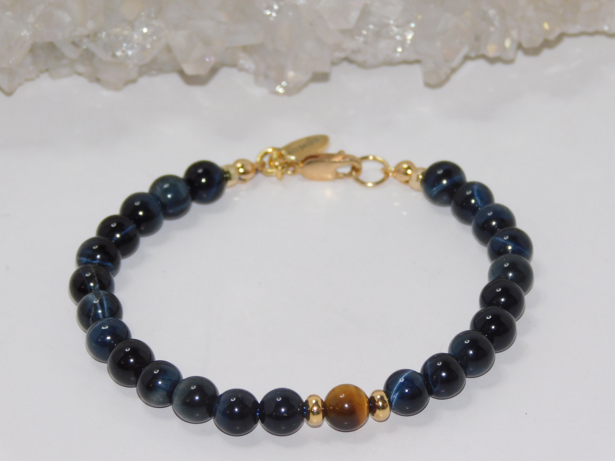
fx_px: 4922
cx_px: 316
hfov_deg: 7.2
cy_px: 229
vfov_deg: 5.4
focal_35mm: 277
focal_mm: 47.2
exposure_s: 1/60
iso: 200
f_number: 5.7
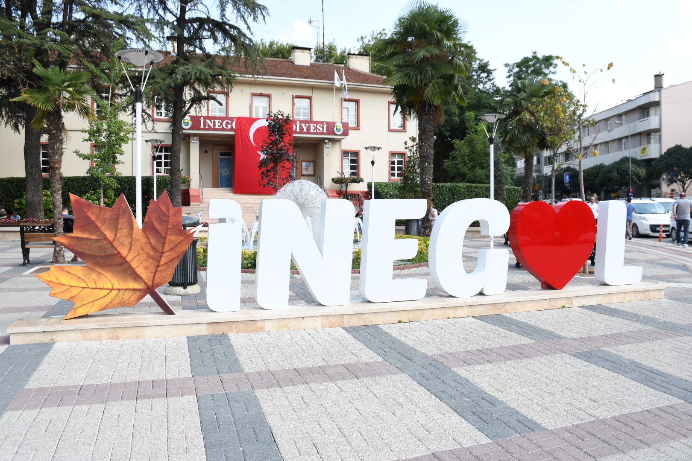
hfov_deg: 67.4
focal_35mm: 27
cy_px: 230
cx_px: 346
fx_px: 519
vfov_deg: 47.9
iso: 160
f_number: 9
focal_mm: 18
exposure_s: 1/160
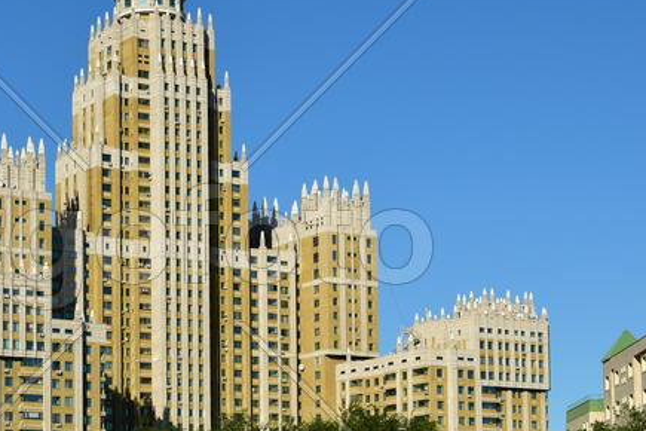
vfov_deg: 14.2
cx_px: 163
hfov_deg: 21.1
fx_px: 1723
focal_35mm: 96
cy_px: 247
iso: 100
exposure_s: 1/320
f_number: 9
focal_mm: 32
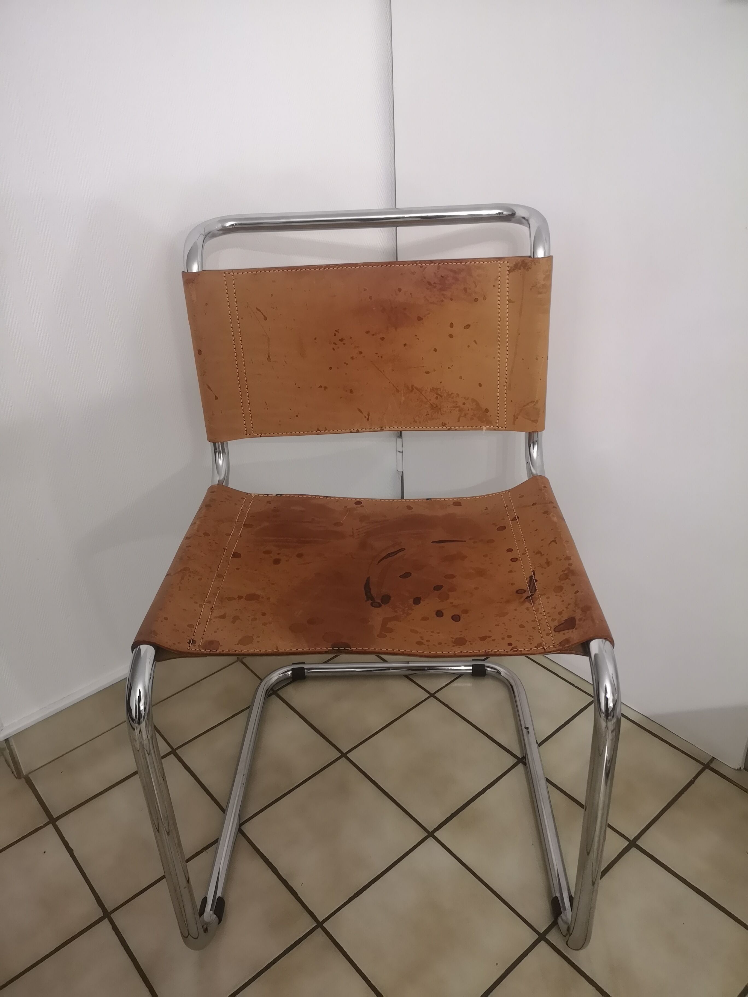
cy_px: 498
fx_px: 778
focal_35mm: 27
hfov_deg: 51.4
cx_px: 374
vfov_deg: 65.3
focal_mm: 3.95
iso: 640
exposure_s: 1/16.7
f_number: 1.6
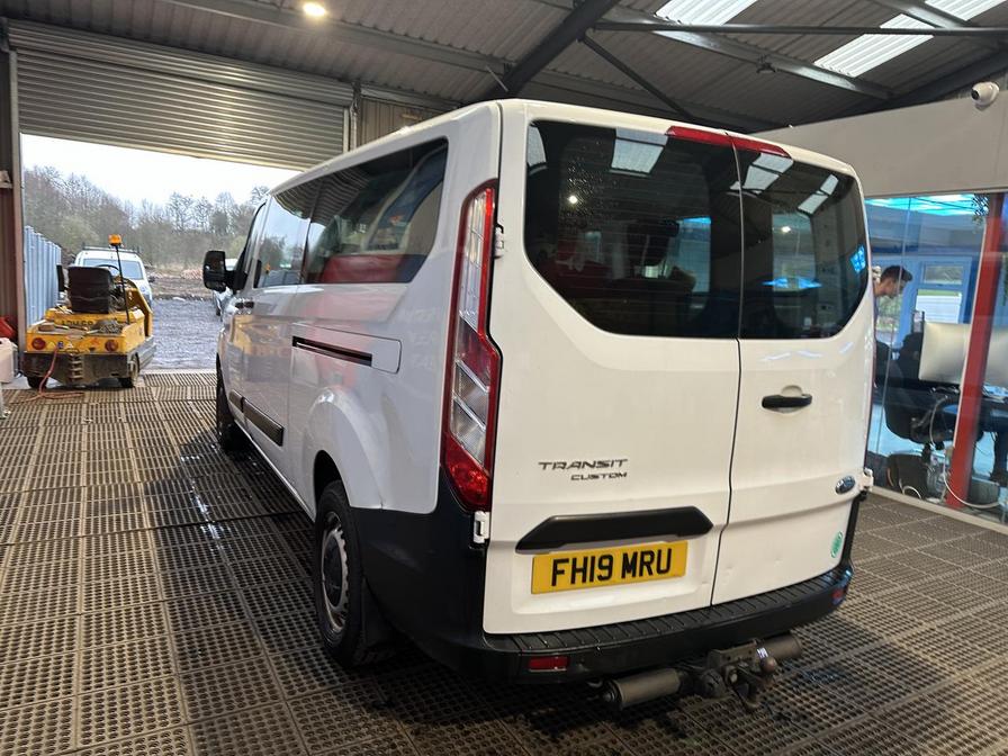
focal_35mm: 24
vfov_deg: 56.8
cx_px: 504
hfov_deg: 71.6
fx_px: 699
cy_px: 378
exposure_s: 1/50
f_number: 1.78
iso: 125
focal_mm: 6.86
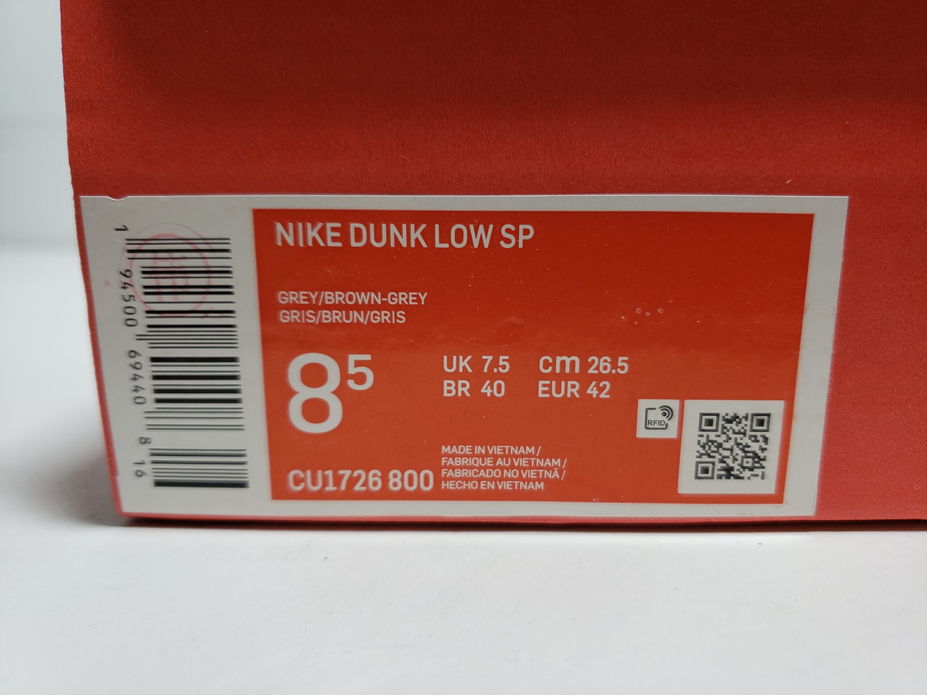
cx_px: 464
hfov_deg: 67.3
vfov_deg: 53.1
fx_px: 696
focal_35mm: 26
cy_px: 348
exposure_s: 1/270
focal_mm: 4.3
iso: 50
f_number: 1.5
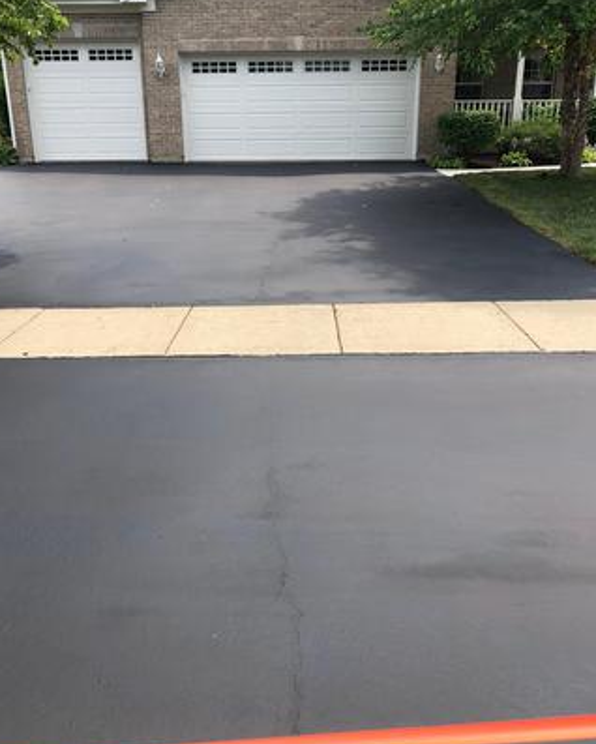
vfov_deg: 57.1
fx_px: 683
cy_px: 349
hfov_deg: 47.1
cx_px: 287
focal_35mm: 31
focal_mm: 3.99
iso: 20
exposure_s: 1/852
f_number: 1.8
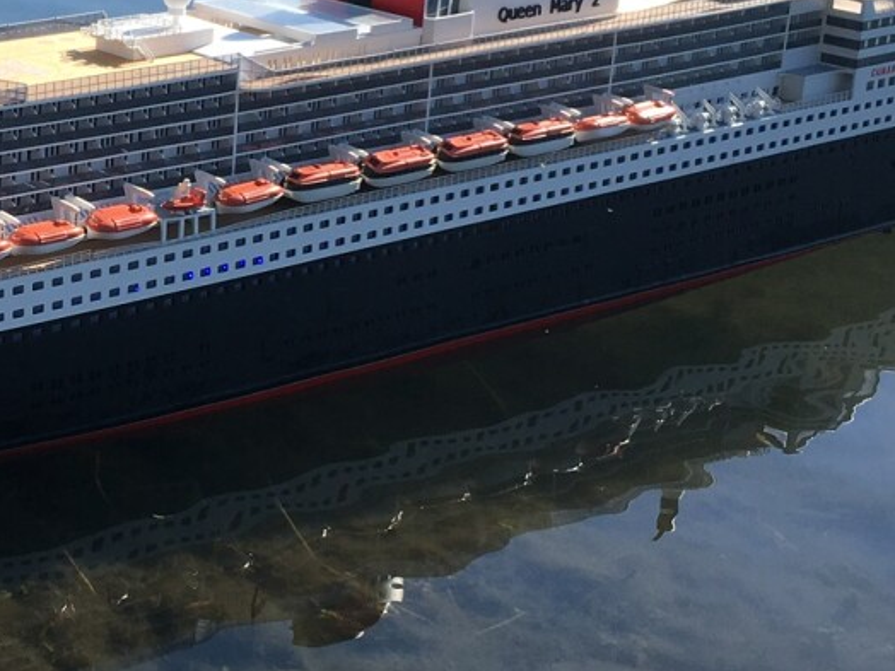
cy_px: 269
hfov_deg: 22.6
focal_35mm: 83
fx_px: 2146
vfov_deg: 17.8
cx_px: -10
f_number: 2.2
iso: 25
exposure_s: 1/1026
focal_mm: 4.15
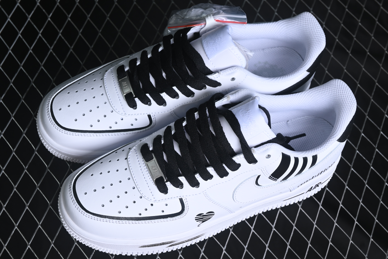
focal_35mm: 75
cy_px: 130
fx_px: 808
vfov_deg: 18.2
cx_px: 194
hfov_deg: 27.0
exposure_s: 1/80
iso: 160
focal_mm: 50
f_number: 7.1
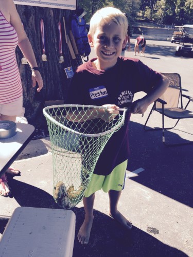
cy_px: 128
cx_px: 96
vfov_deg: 61.7
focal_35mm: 29
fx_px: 216
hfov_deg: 48.2
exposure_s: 1/590
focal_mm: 4.15
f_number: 2.2
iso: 32
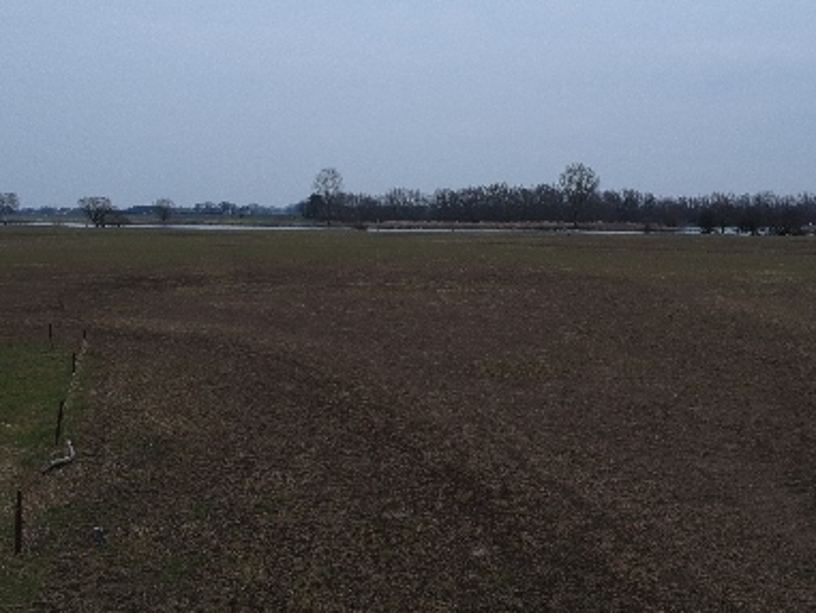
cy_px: 238
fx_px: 825
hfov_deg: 52.4
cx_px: 477
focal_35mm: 35
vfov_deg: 40.5
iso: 100
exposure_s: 1/800
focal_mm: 4.49
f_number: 2.6
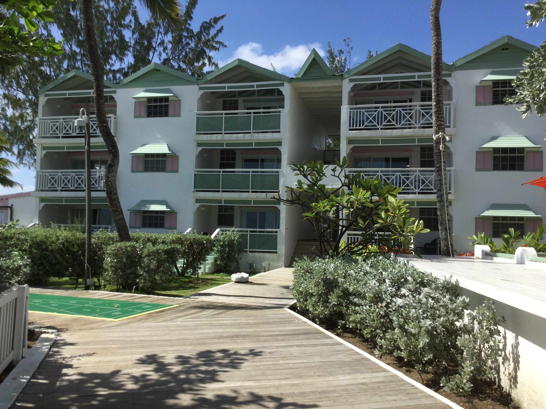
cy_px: 204
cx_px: 273
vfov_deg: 45.4
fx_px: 489
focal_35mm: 31
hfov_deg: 58.4
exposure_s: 1/1274
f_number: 2.4
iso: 25
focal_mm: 3.3
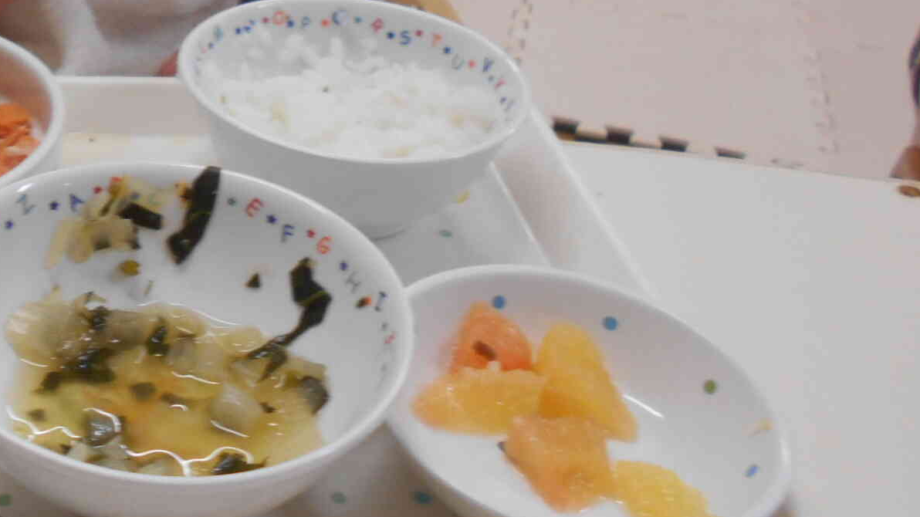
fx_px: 1317
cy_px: 44
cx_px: 87
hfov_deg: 36.1
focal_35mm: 54
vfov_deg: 21.7
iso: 180
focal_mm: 4.6
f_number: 3.2
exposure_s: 1/30
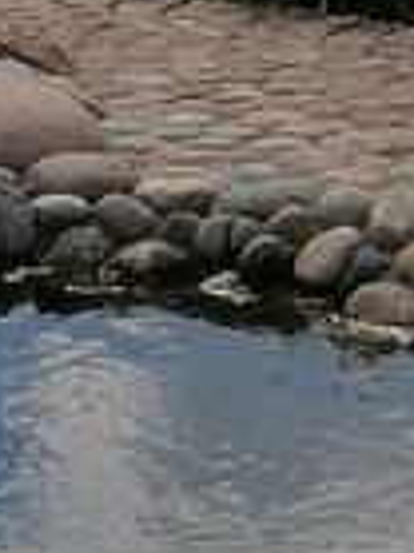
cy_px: -410
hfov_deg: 4.8
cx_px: 295
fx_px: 4951
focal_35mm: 310
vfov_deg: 6.3
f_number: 1.8
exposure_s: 1/3058
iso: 50
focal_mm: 4.75
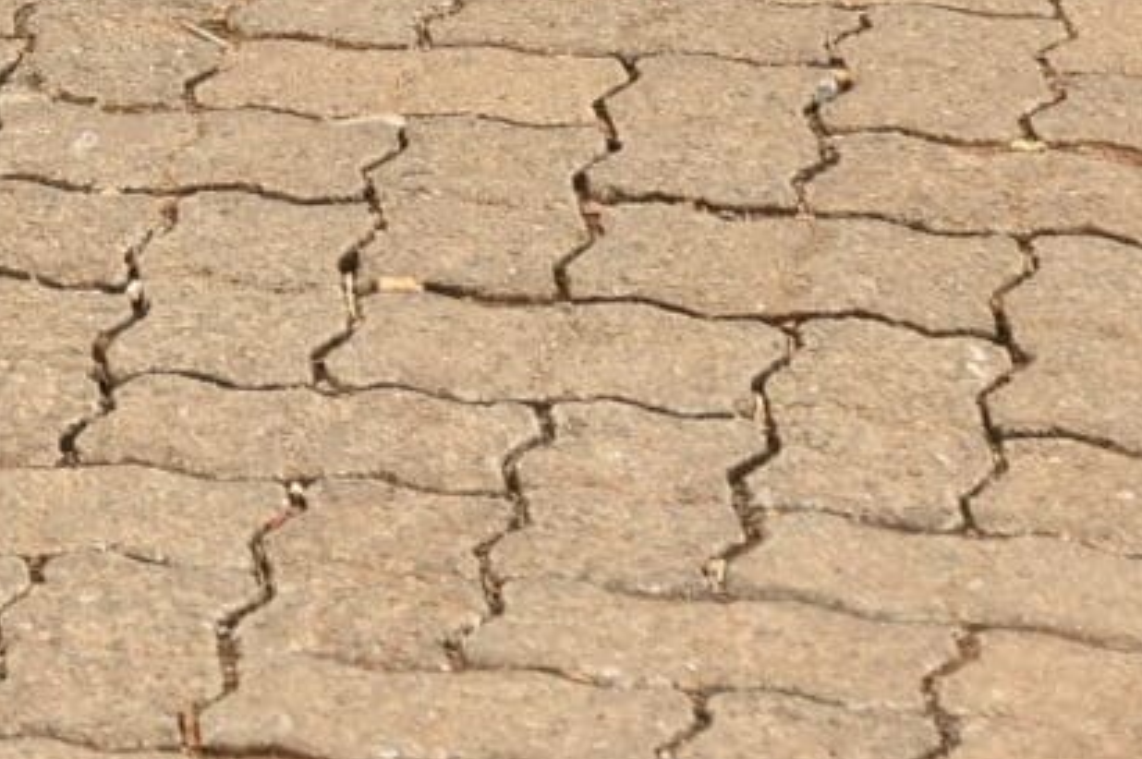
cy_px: -1132
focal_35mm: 311
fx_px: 9857
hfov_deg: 6.3
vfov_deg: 4.3
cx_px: -1757
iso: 200
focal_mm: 50
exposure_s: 1/250
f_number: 5.6
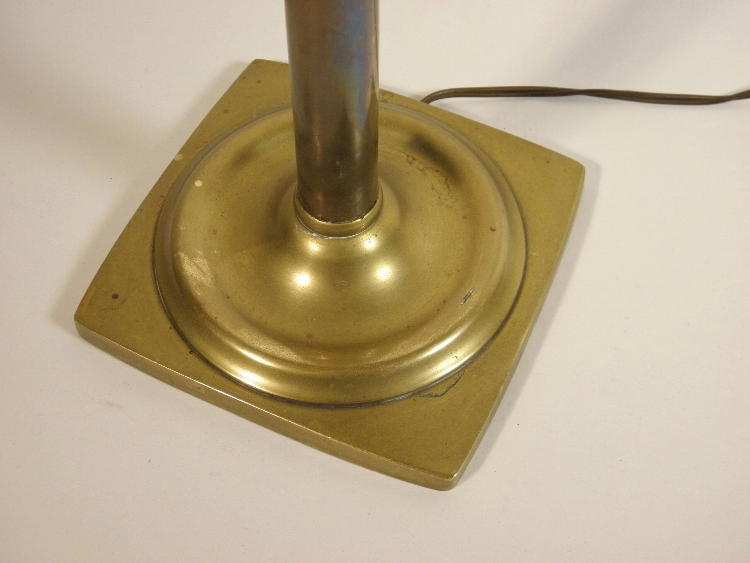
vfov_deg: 32.9
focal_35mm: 44
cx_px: 375
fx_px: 953
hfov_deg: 42.9
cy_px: 282
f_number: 3.9
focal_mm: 7.9
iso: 160
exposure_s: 1/40
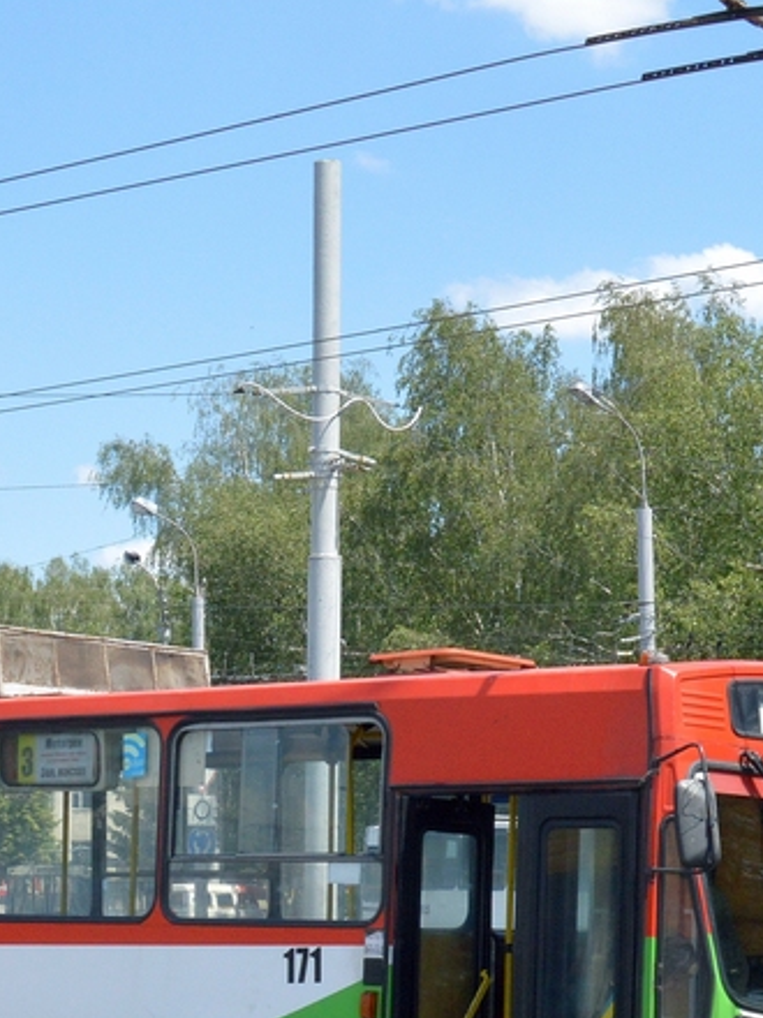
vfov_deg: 19.0
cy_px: 840
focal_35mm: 102
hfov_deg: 14.5
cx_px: 194
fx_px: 2998
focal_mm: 26
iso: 800
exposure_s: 1/640
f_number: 13
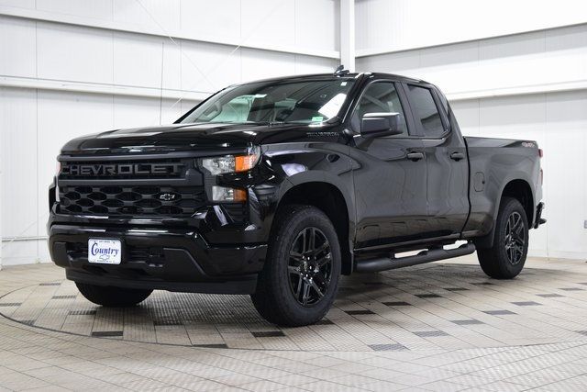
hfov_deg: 36.9
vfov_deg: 25.1
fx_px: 881
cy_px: 196
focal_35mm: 54
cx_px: 294
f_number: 6.3
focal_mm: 36
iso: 720
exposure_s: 1/15
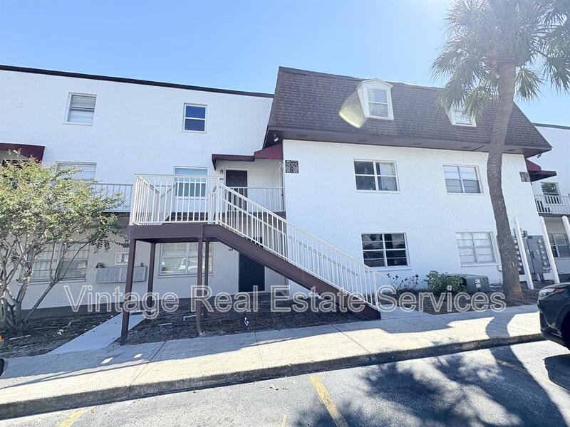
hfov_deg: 102.1
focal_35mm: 14
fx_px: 231
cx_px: 285
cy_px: 214
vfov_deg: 85.7
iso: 40
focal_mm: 2.22
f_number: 2.2
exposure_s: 1/727
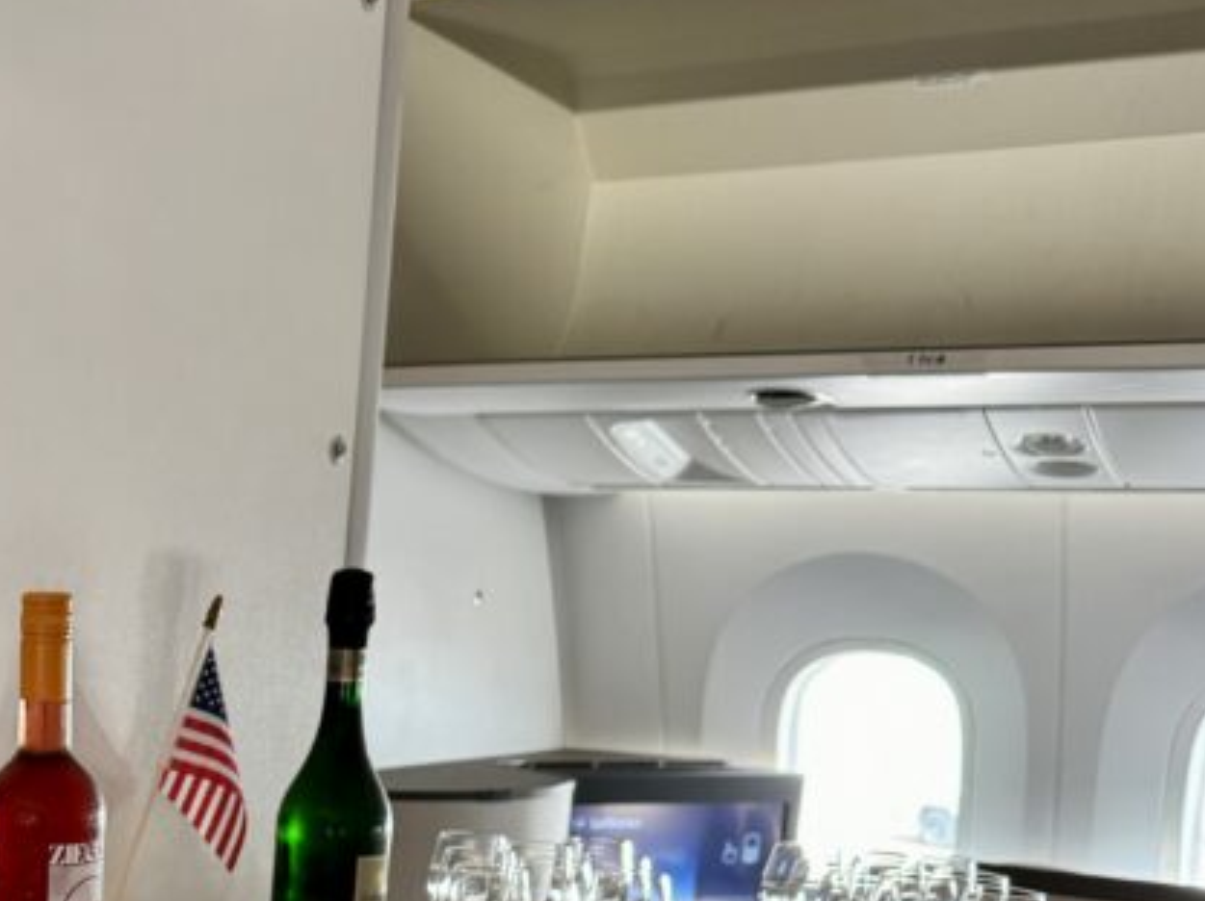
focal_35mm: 59
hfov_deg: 29.8
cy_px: 1028
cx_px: -81
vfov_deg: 23.1
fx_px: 2052
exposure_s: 1/111
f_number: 1.78
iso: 200
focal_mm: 6.76
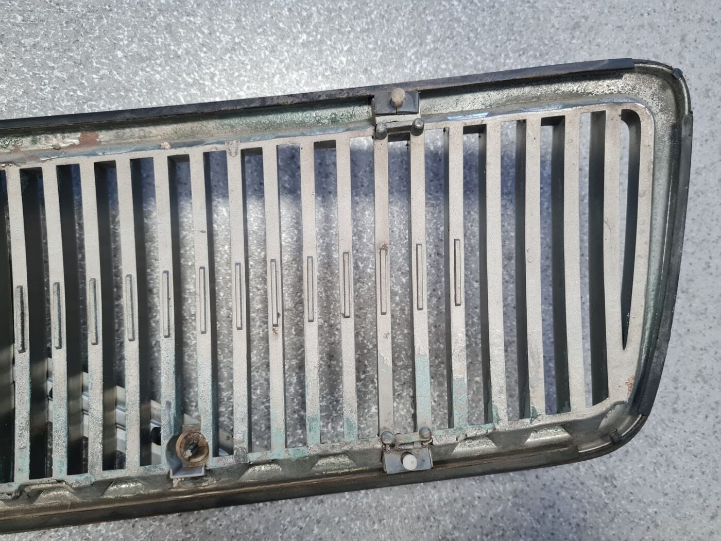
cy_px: 270
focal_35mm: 26
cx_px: 360
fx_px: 542
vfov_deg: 53.1
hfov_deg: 67.3
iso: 200
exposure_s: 1/50
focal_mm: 5.4
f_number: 1.8
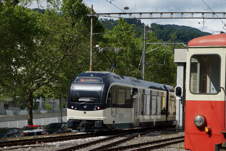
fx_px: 577
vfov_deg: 14.9
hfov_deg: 21.8
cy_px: 90
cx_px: 193
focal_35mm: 92
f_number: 7.1
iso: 100
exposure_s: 1/500
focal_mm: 35
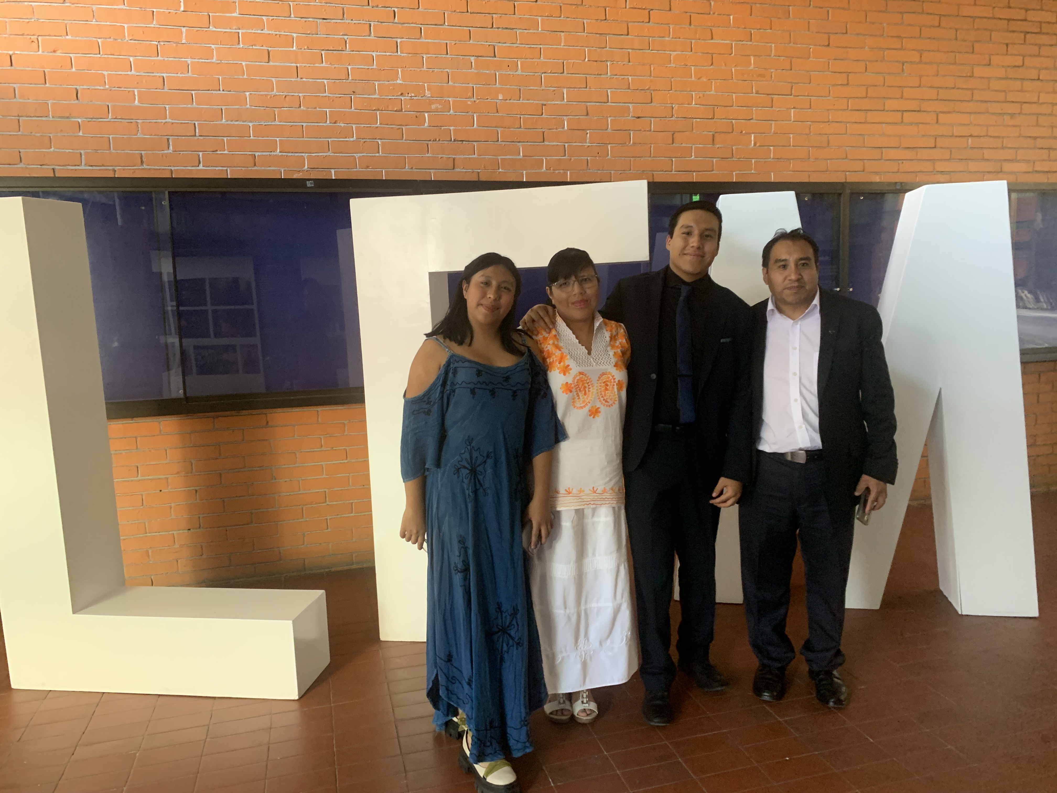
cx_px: 528
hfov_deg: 67.3
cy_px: 396
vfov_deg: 53.1
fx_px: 794
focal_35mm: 26
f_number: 1.8
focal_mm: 4.25
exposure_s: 1/60
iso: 320
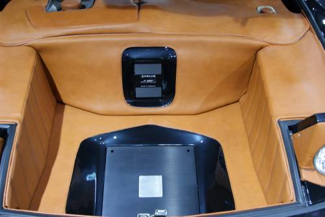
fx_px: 352
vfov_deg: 34.3
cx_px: 162
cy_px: 108
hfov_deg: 49.5
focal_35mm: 39
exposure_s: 1/20
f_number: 4.5
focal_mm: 26
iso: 400
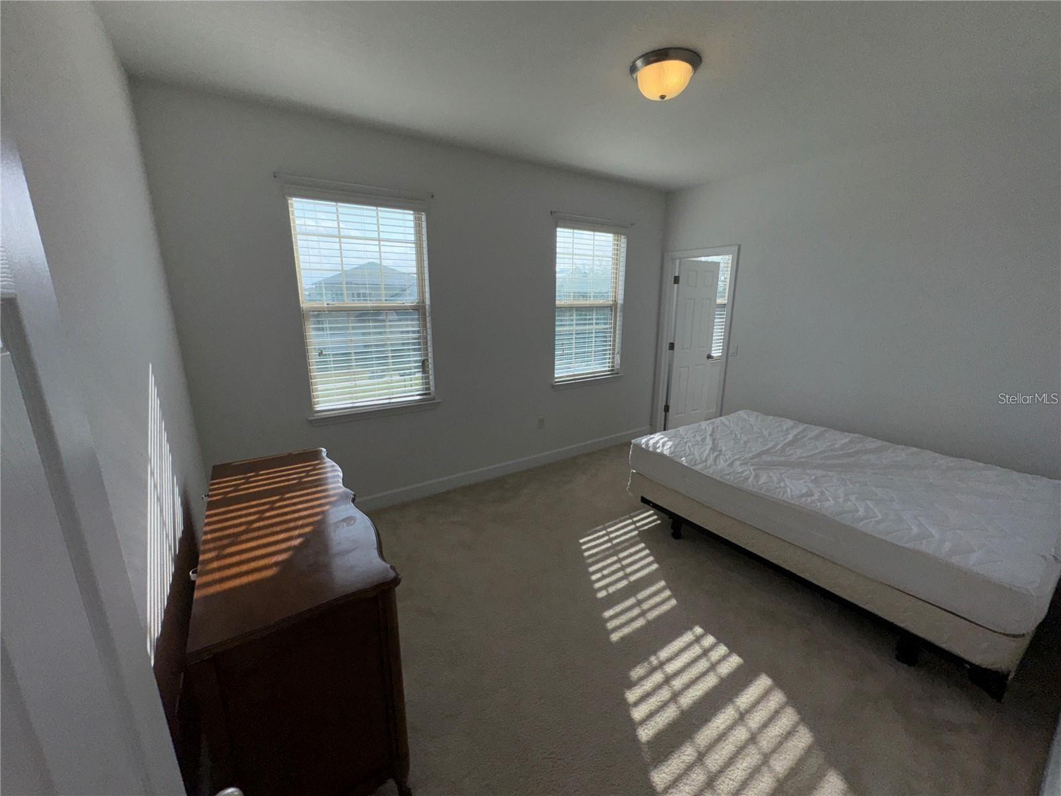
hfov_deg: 102.1
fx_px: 429
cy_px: 398
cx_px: 530
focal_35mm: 14
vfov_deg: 85.7
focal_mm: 2.22
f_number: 2.2
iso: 32
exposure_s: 1/1672
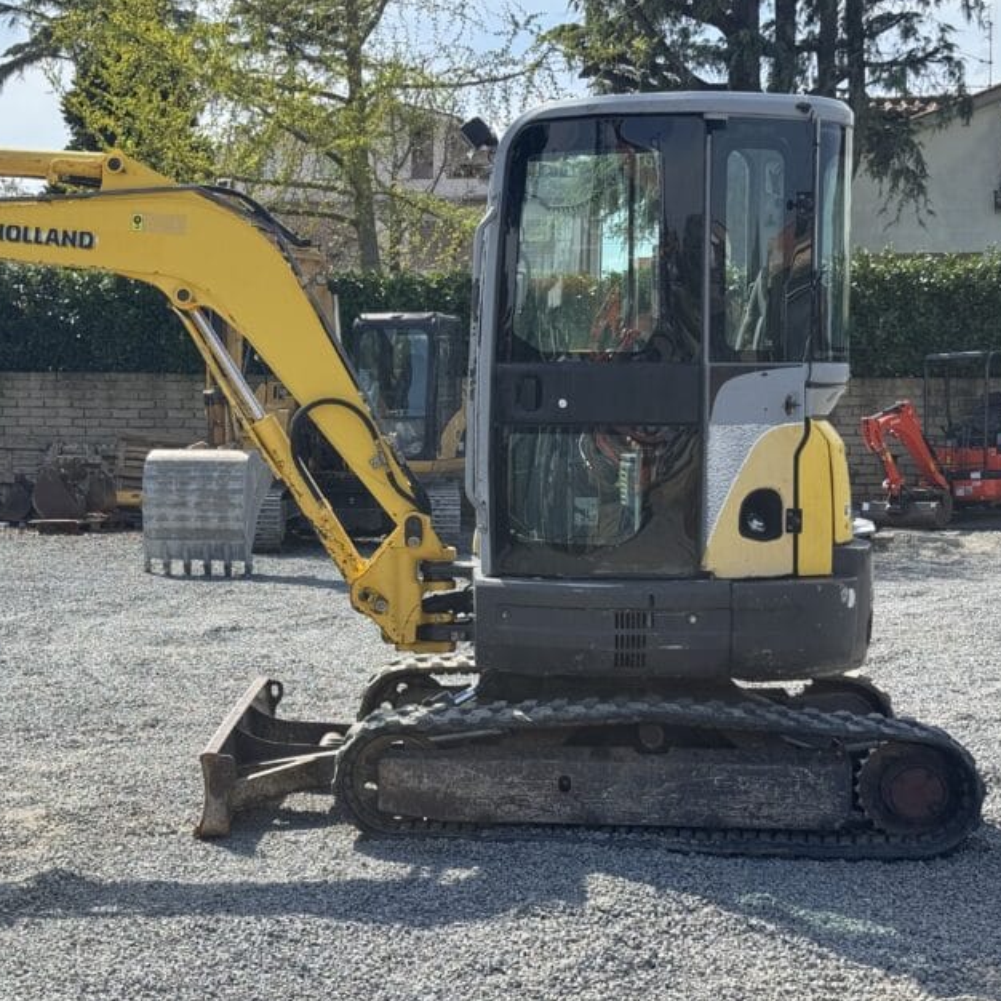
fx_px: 1996
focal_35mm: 61
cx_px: 310
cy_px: 511
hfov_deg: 27.9
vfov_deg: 28.2
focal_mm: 6.76
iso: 64
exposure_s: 1/2513
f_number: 1.78
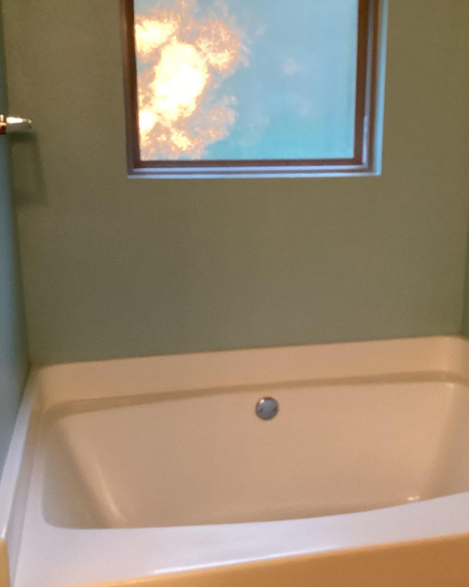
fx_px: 711
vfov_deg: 44.8
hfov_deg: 36.4
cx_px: 269
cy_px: 291
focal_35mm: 41
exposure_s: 1/40
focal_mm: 3.3
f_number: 2.4
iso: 320
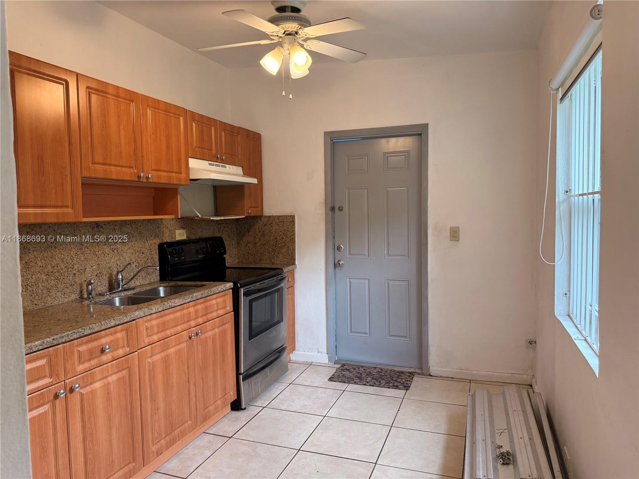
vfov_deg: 56.8
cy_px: 240
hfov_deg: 71.6
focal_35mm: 24
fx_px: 443
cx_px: 320
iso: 160
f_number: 1.78
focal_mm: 6.76
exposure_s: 1/120
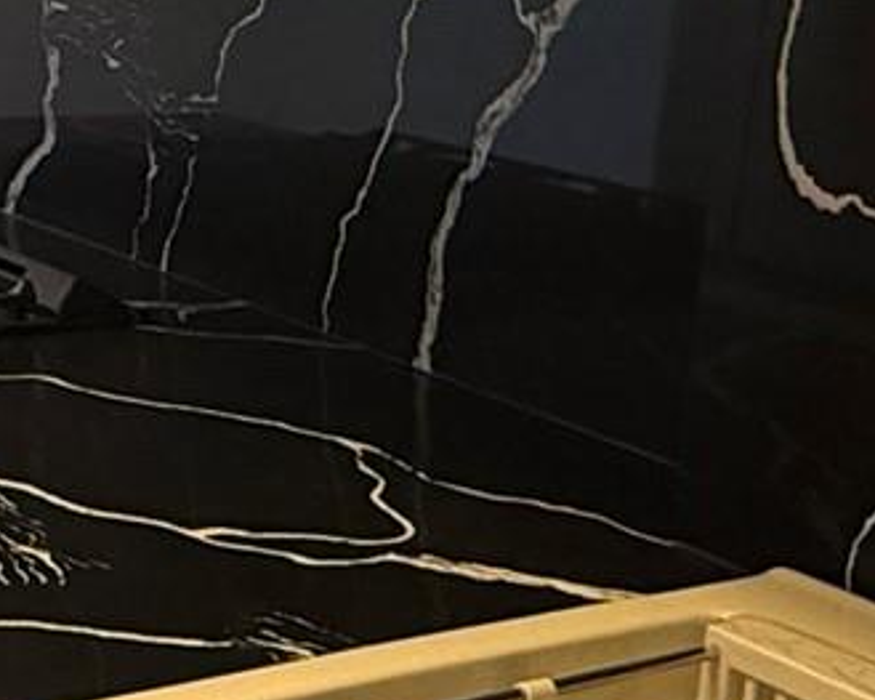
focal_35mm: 85
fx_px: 2201
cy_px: 271
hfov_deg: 22.0
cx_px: 114
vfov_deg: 18.0
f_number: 2.2
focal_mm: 2.22
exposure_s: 1/120
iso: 320
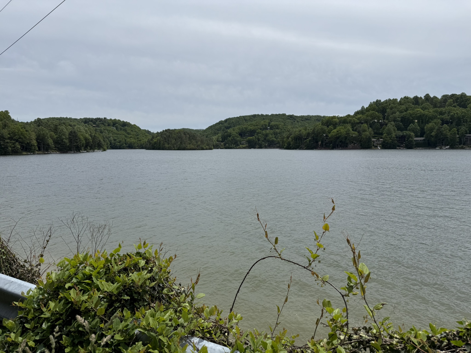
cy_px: 176
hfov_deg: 71.6
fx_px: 327
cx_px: 236
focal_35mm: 24
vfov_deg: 56.8
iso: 80
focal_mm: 6.76
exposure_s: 1/9091
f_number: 1.78
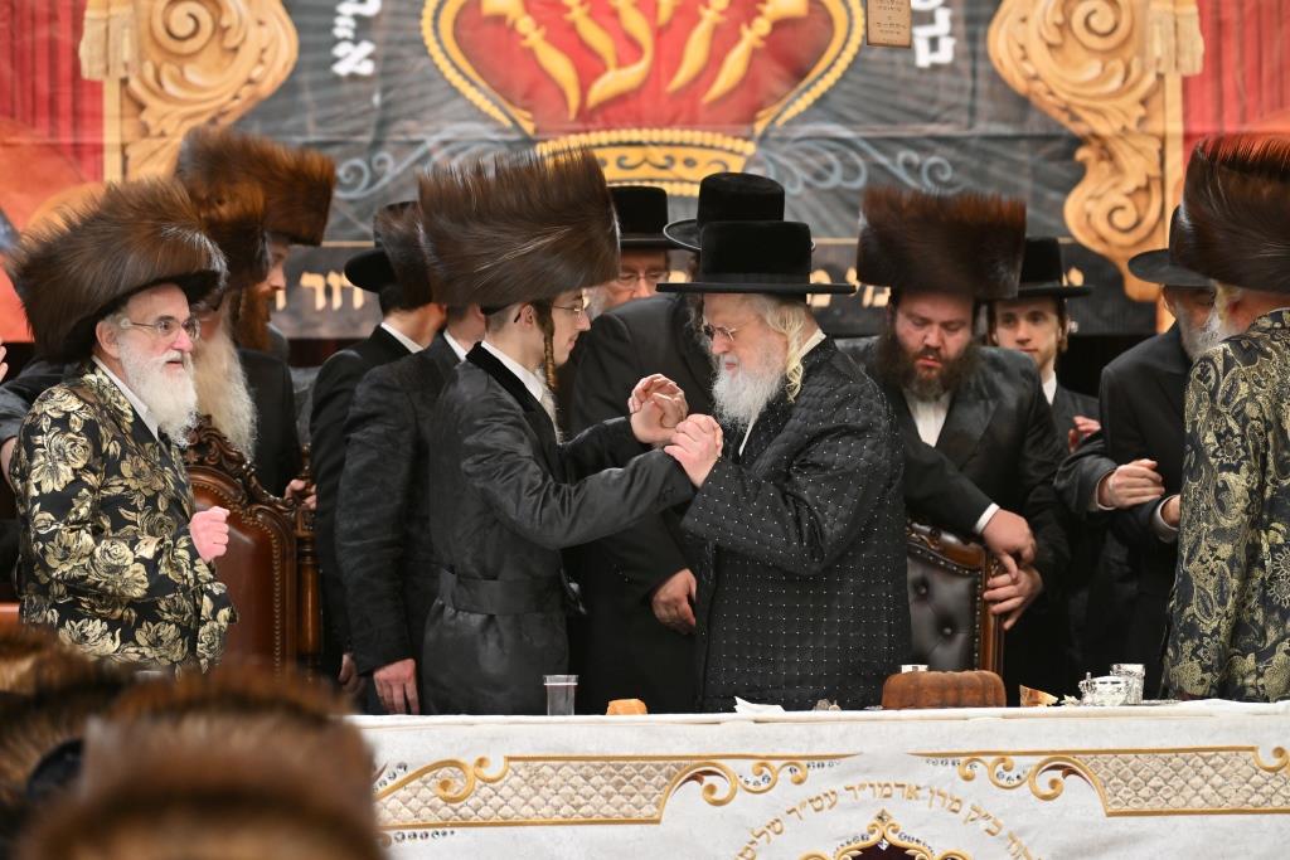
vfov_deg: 6.9
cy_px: 430
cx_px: 645
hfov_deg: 10.3
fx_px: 7167
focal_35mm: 200
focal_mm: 200
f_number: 4
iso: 640
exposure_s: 1/320
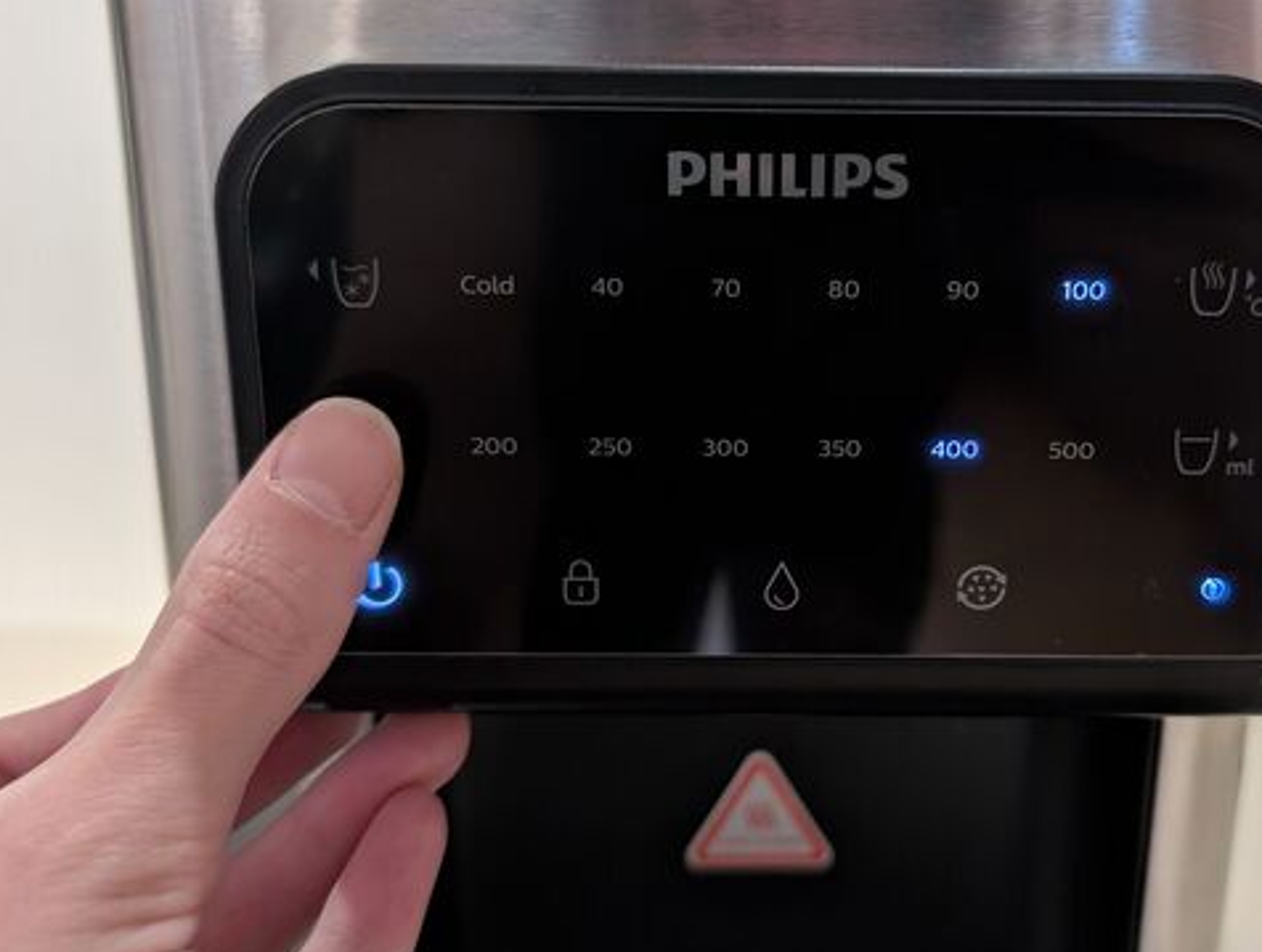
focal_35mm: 37
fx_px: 1352
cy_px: 386
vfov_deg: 38.7
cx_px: 748
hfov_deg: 49.8
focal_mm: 6.9
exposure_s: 1/50
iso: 96
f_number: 1.68
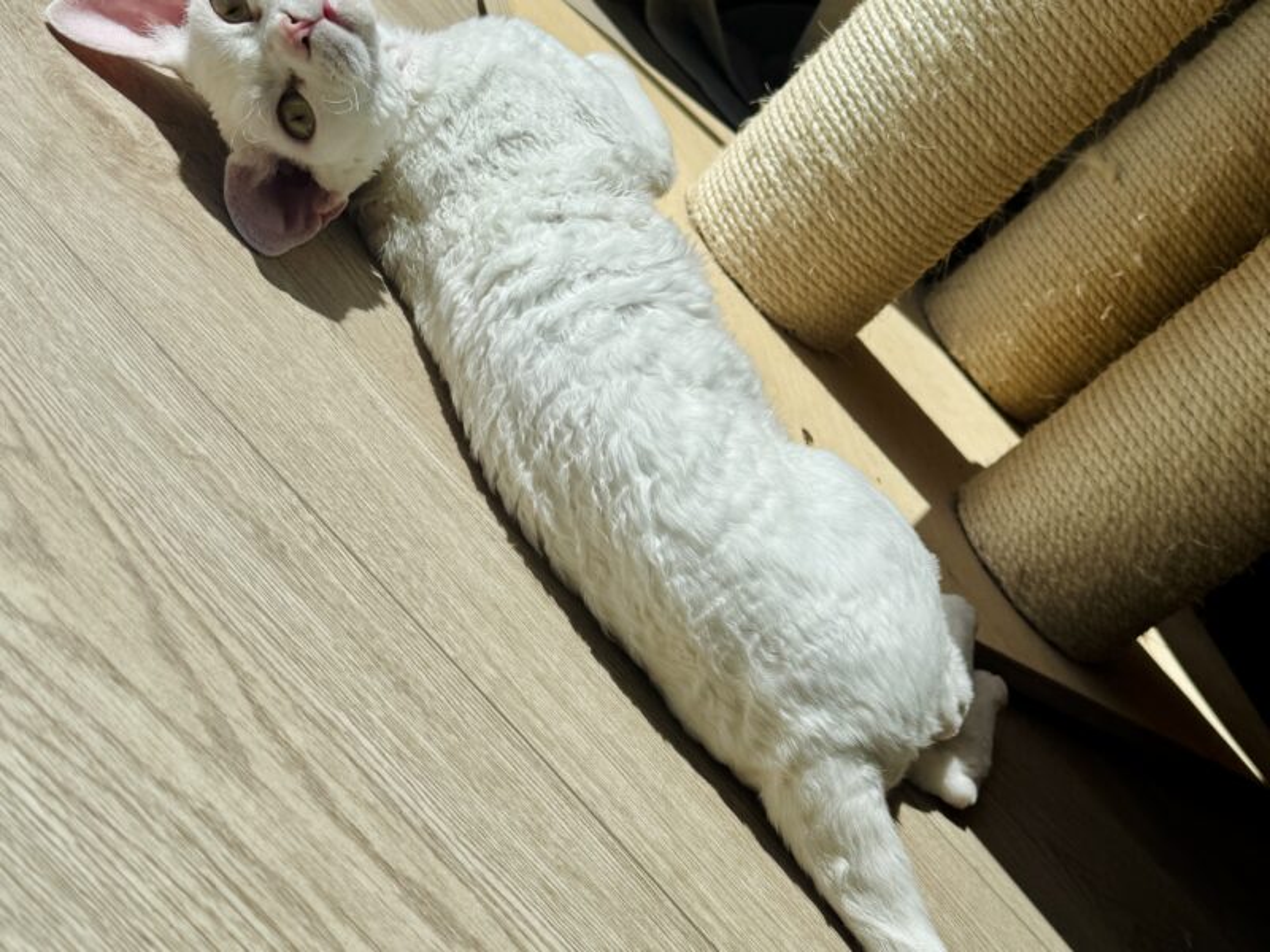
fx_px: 881
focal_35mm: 24
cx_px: 635
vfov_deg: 56.8
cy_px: 476
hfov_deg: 71.6
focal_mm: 6.76
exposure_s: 1/7937
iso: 80
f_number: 1.78
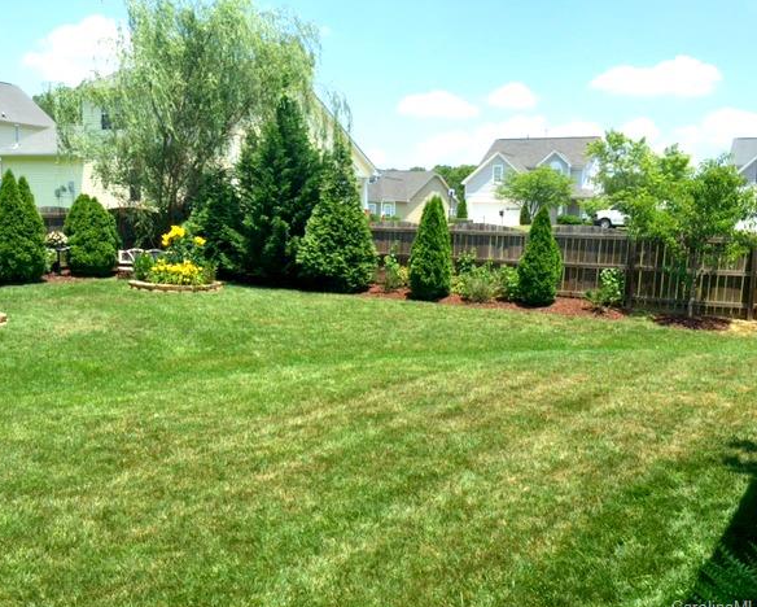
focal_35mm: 31
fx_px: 695
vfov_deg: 47.2
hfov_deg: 57.1
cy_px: 309
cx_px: 406
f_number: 2.2
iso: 32
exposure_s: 1/1522
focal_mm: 4.15
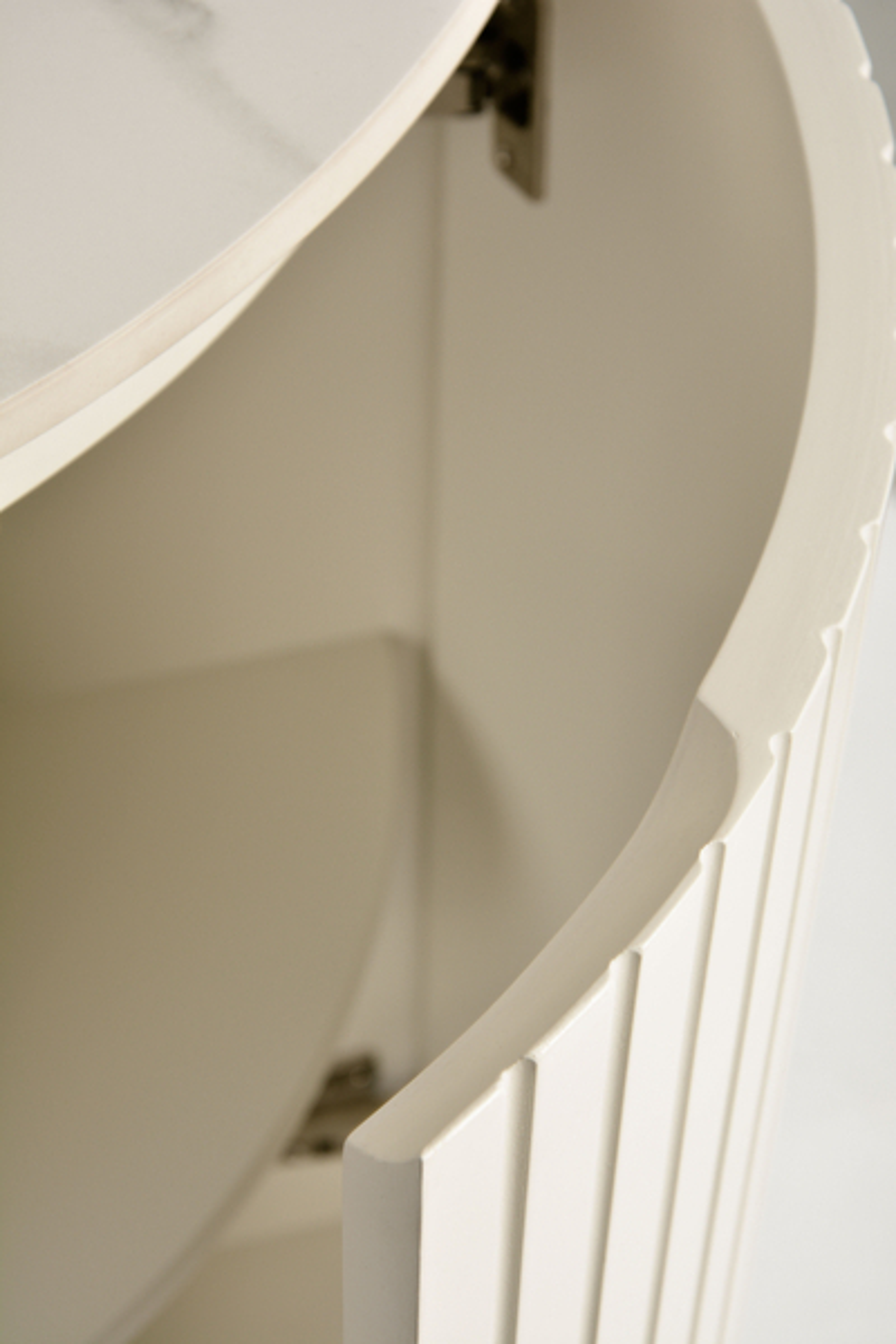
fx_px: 3248
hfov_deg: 15.7
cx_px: 448
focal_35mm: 87
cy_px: 672
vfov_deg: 23.4
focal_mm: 58
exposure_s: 1/6
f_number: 9.5
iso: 160
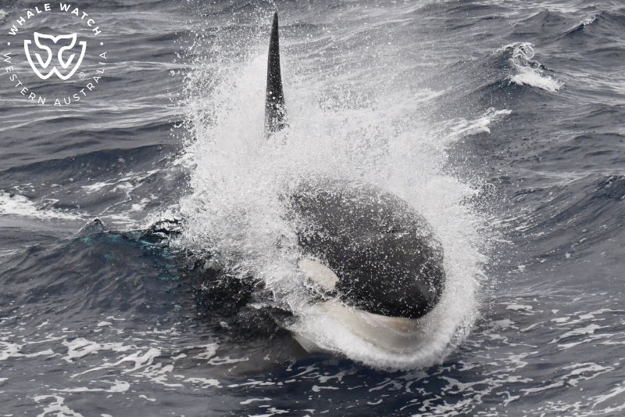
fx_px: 2517
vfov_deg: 9.5
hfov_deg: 14.2
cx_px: 312
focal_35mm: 145
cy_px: 208
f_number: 5.6
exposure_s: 1/8000
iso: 1100
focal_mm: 145
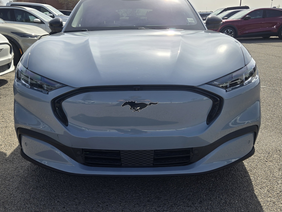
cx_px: 133
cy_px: 94
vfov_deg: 45.4
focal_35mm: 31
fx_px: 253
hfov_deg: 58.3
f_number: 1.8
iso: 25
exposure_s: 1/1641
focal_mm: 5.4
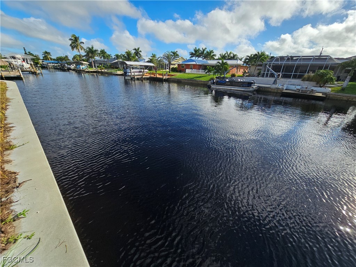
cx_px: 178
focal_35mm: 13
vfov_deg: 89.9
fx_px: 134
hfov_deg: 106.2
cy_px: 134
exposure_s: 1/2365
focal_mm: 2.2
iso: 50
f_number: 2.2
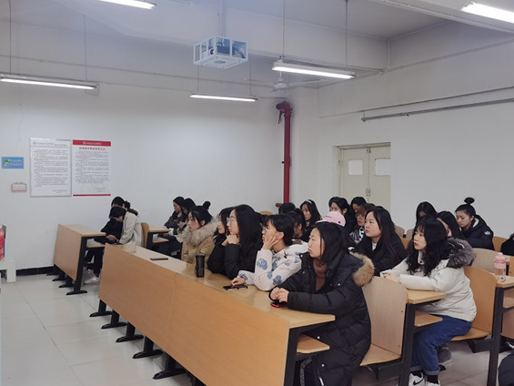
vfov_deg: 41.8
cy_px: 191
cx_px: 253
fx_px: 505
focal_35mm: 34
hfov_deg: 53.9
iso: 160
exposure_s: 1/100
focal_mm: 5.58
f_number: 1.8
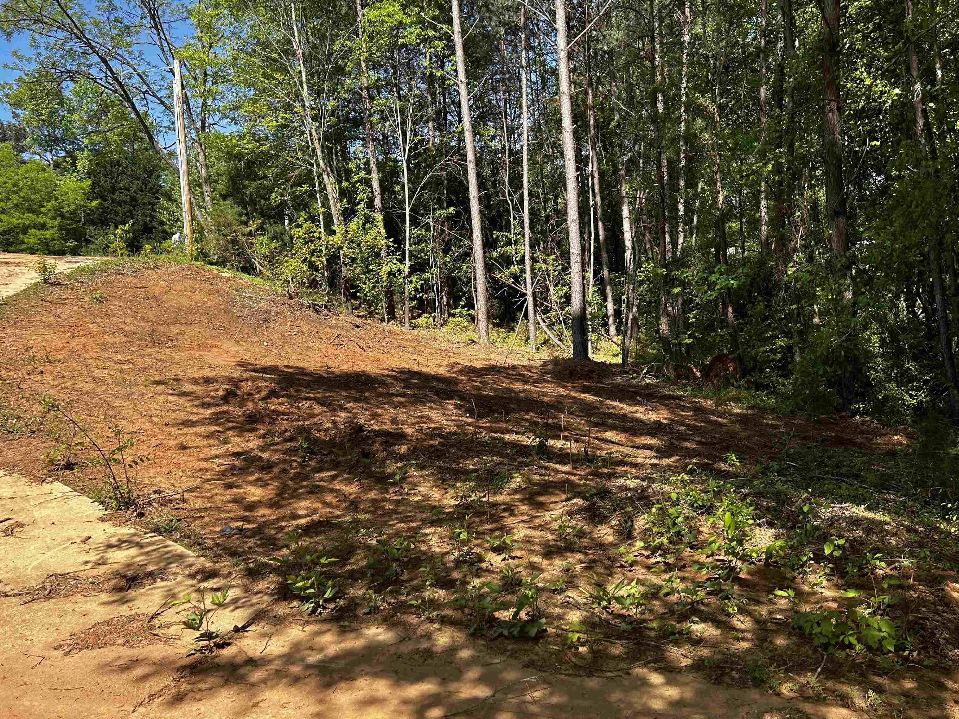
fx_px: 748
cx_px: 481
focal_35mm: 27
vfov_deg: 51.4
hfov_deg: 65.3
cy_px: 365
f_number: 1.5
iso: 50
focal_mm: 5.7
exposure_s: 1/1621
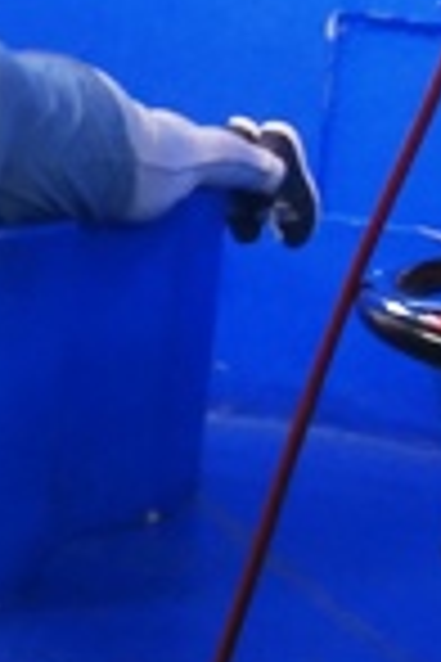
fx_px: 3160
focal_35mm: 172
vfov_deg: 11.9
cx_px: -108
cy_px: 72
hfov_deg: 7.9
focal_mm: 6.67
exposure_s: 1/30
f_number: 3.9
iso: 200
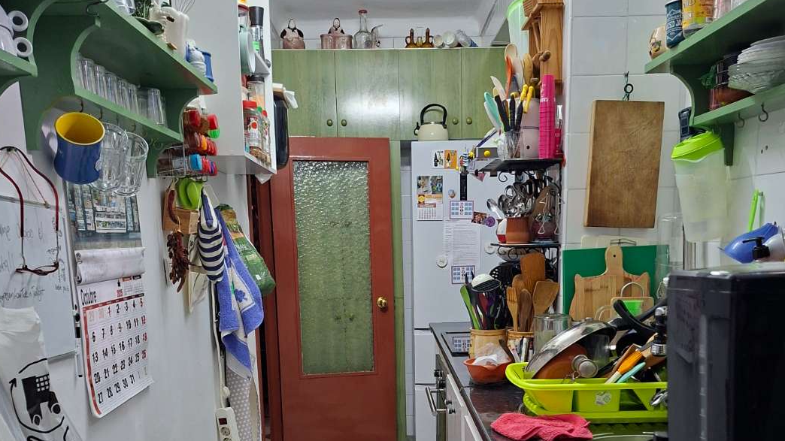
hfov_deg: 55.3
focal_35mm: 36
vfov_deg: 31.8
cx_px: 414
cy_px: 364
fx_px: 749
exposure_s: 1/100
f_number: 1.8
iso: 250
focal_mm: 5.54
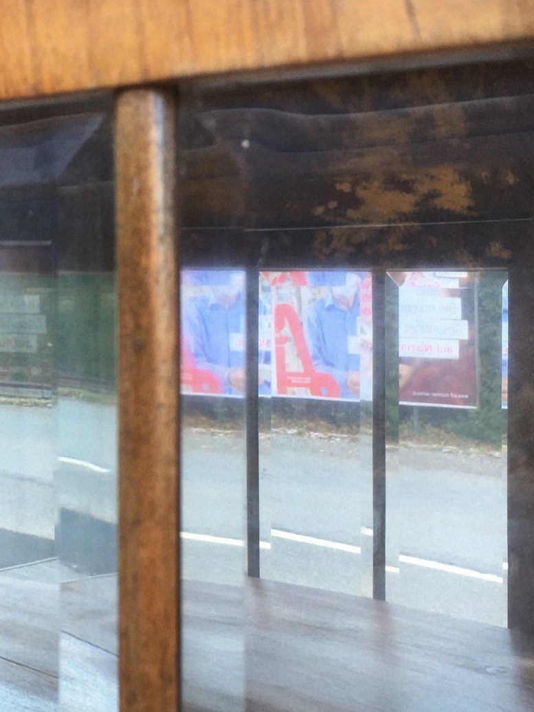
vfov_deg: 34.2
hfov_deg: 25.7
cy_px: 446
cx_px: 125
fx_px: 1152
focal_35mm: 56
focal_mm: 4.15
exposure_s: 1/50
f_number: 2.2
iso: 32
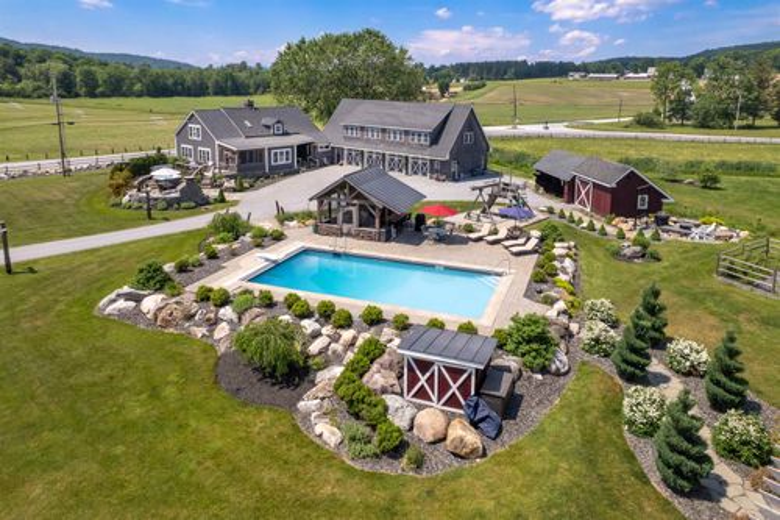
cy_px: 260
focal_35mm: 22
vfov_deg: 57.2
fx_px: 476
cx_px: 390
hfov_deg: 78.6
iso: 100
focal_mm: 8.38
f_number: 2.8
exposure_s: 1/240
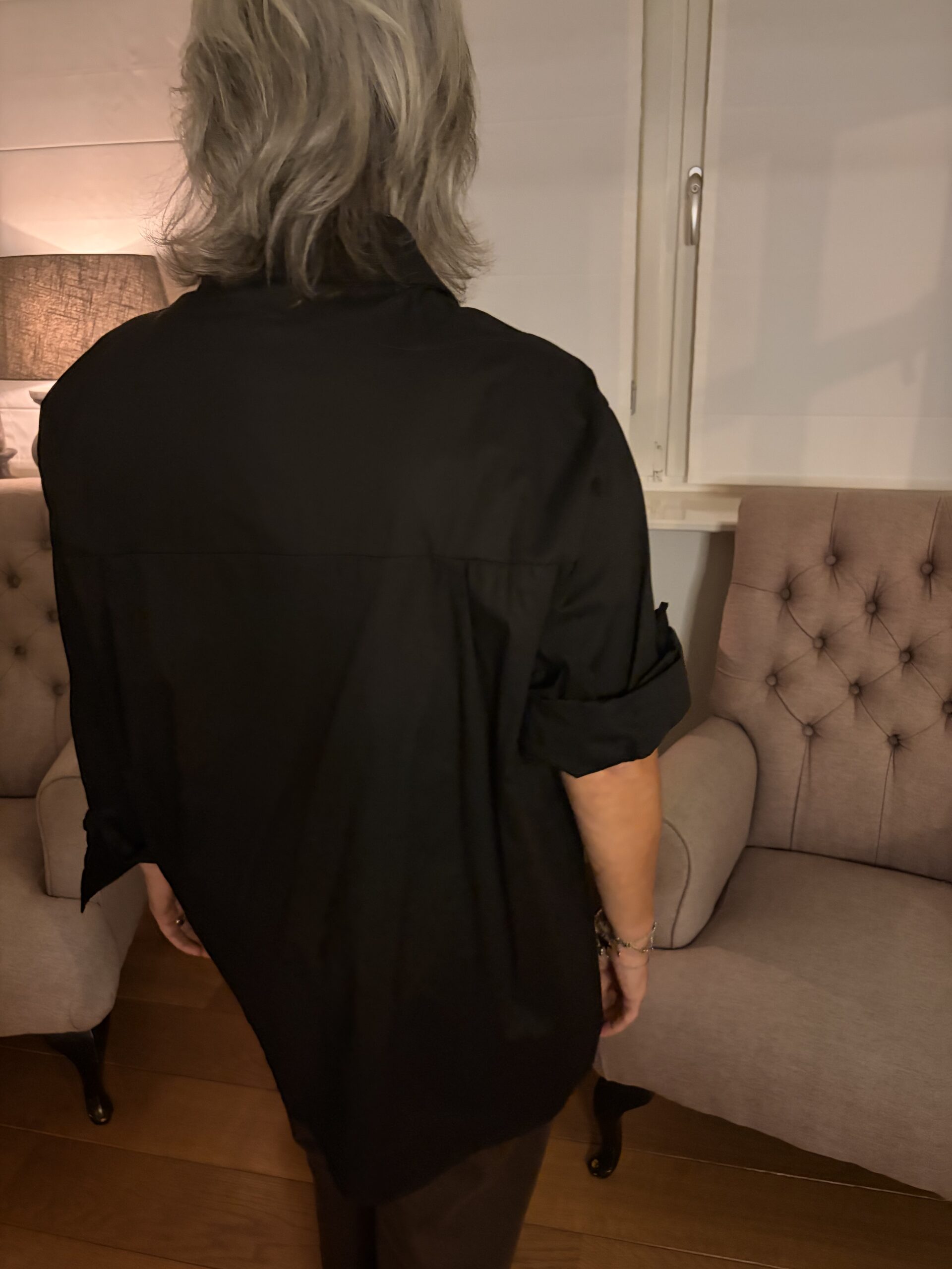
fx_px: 953
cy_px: 634
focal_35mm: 26
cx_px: 476
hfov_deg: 53.1
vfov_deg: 67.3
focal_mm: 5.96
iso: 1000
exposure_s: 1/24
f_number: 1.6
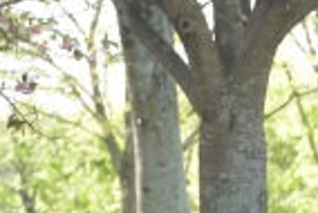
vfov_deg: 3.8
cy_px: -37
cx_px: -412
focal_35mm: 366
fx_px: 3236
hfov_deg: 5.5
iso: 80
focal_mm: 65
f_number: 2.8
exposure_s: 1/200
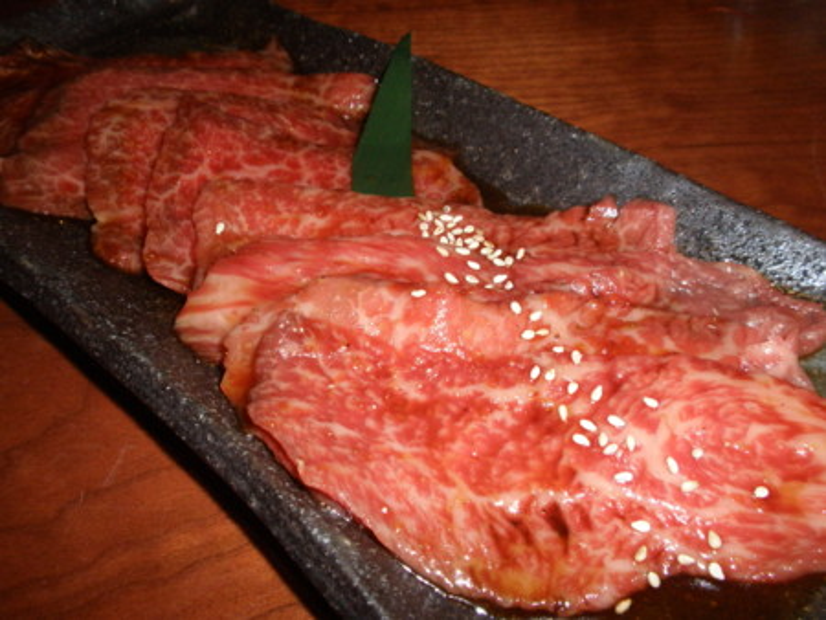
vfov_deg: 38.7
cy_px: 310
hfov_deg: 50.1
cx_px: 413
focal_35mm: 37
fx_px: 883
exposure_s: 1/30
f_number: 10
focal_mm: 6.6
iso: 200
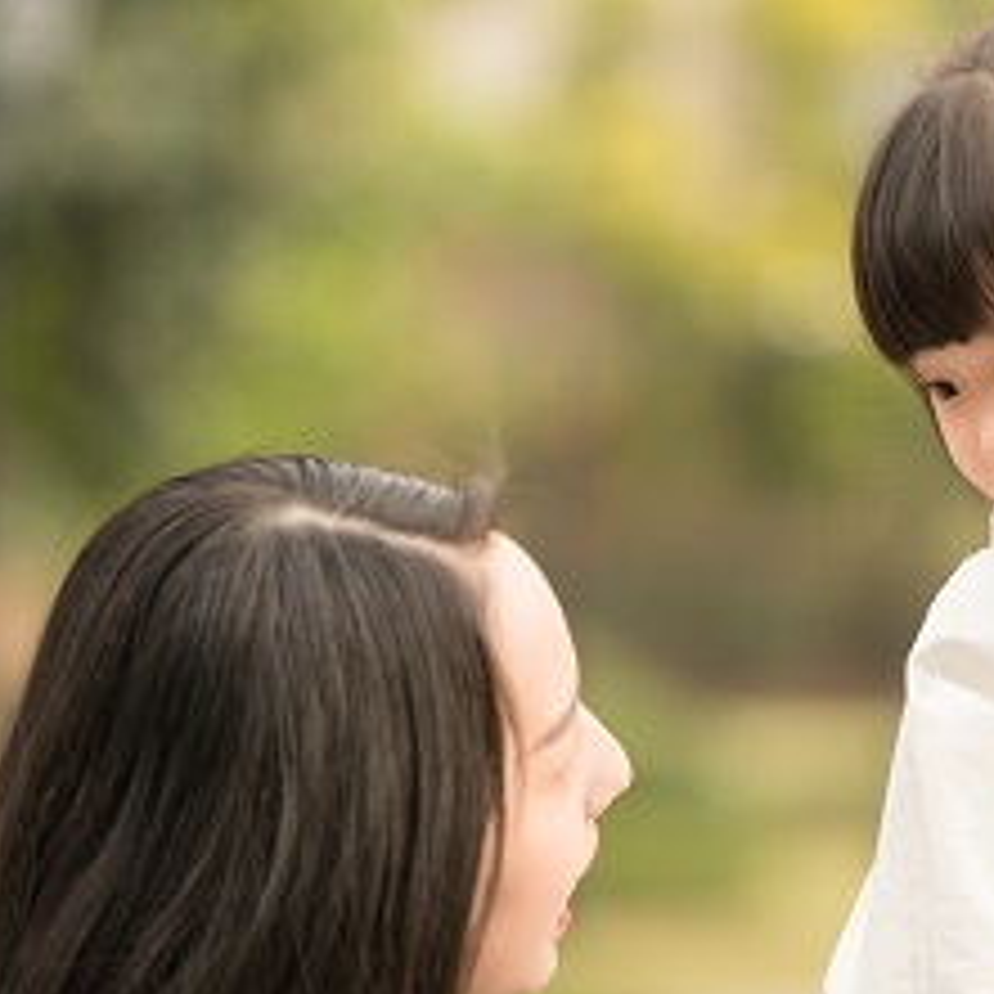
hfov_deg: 4.8
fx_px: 11825
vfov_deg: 4.8
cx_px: 886
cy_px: 832
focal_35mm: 364
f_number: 2.8
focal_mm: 150
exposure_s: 1/160
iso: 250
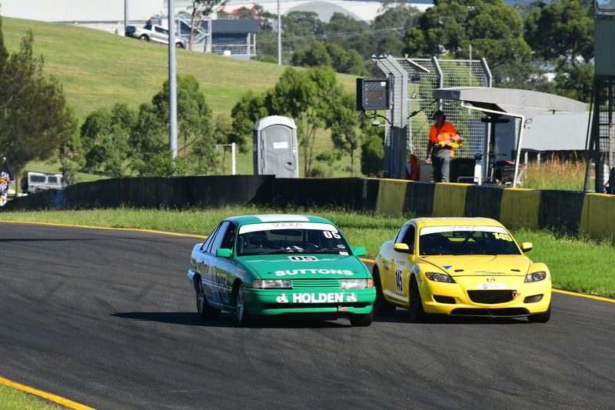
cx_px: 308
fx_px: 7429
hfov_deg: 4.7
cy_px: 205
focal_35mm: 435
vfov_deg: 3.2
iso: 500
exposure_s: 1/640
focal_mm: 290
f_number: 11
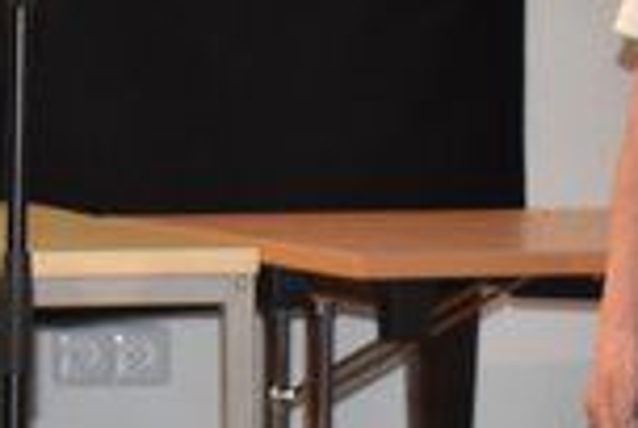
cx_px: 974
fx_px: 9611
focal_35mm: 541
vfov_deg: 2.5
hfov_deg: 3.8
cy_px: -44
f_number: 5.6
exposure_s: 1/100
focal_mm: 55
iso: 1000
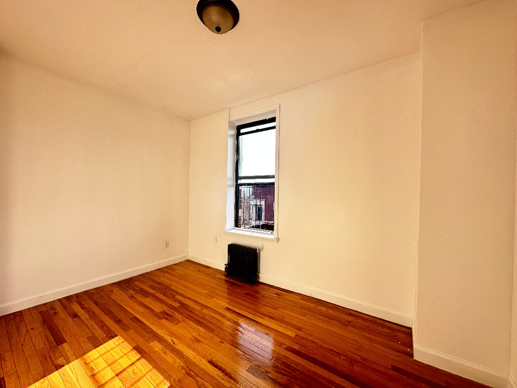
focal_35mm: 14
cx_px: 258
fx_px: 209
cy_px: 194
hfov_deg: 102.1
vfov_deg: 85.7
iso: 40
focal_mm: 2.22
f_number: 2.2
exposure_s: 1/225
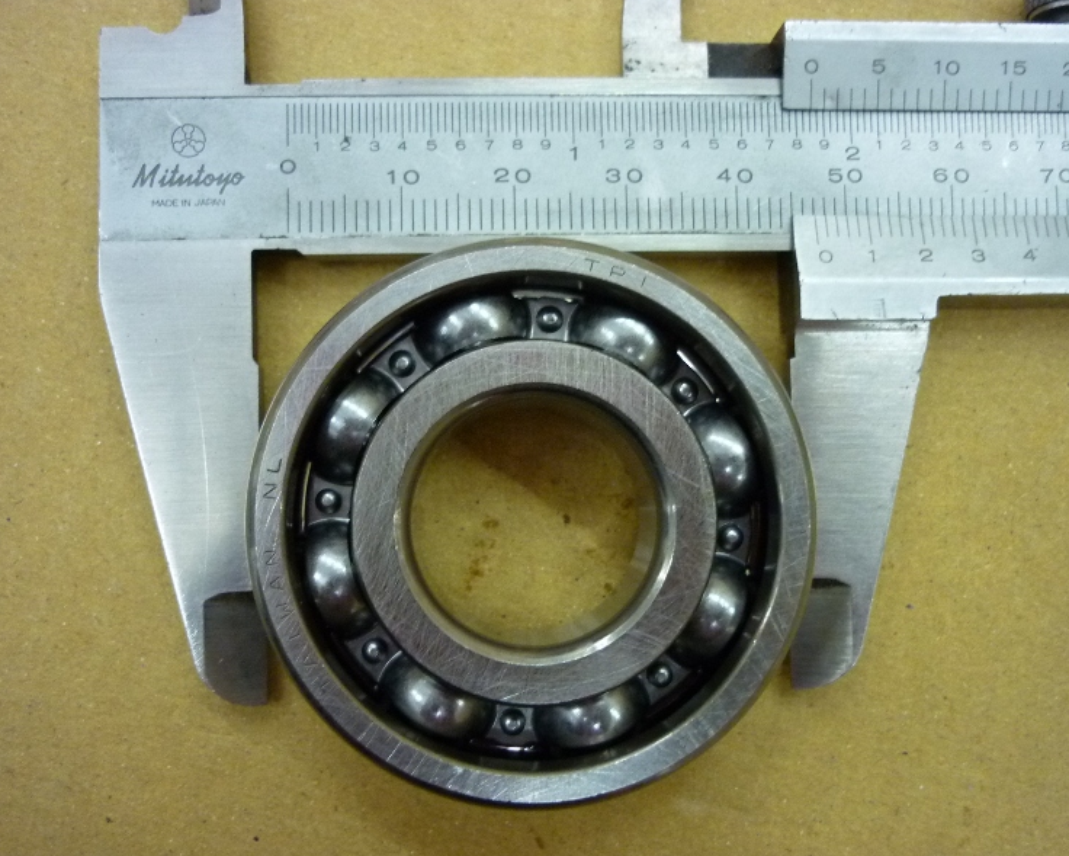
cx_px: 524
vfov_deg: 42.2
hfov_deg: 51.5
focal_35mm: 35
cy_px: 432
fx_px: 1107
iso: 400
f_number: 2.8
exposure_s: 1/20
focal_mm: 5.5
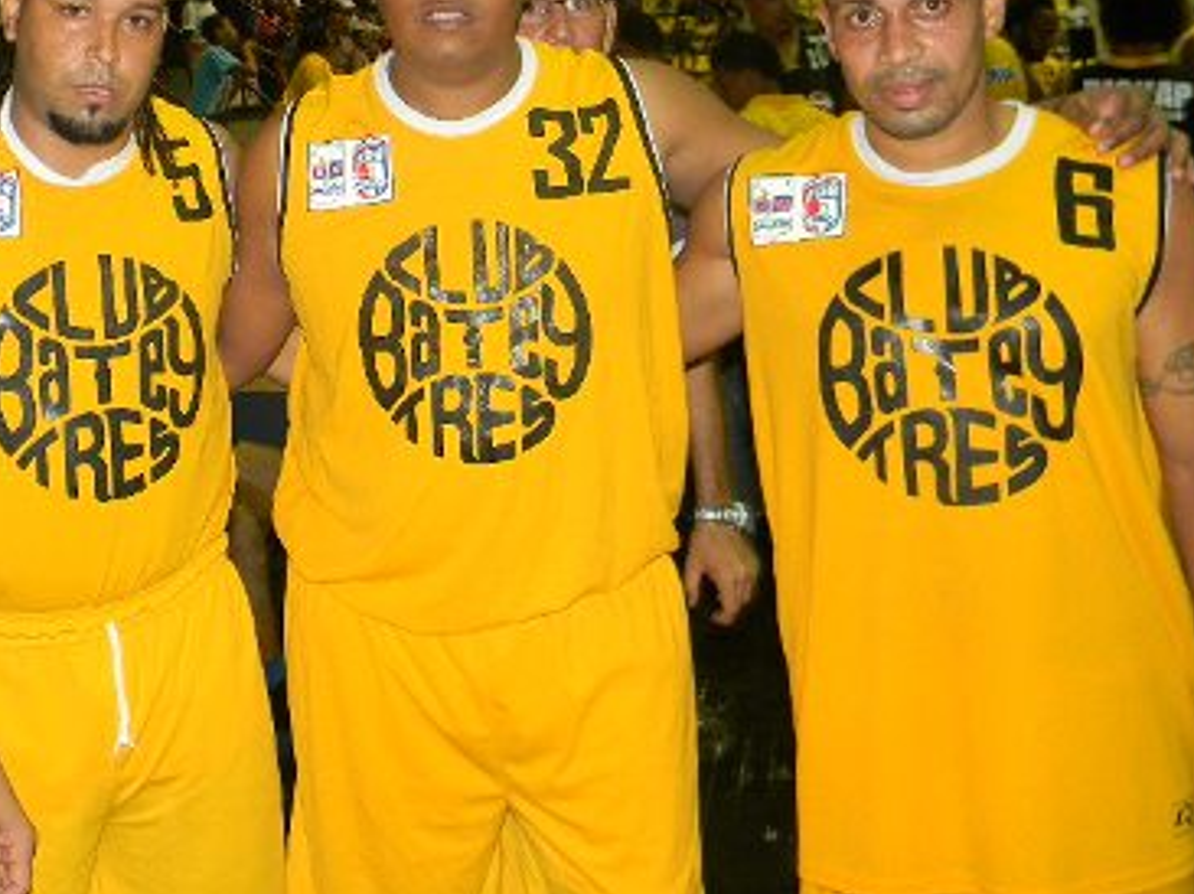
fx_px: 1689
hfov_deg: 38.3
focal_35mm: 49
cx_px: 359
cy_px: 173
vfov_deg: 29.0
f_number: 3.5
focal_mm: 5
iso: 200
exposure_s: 1/26
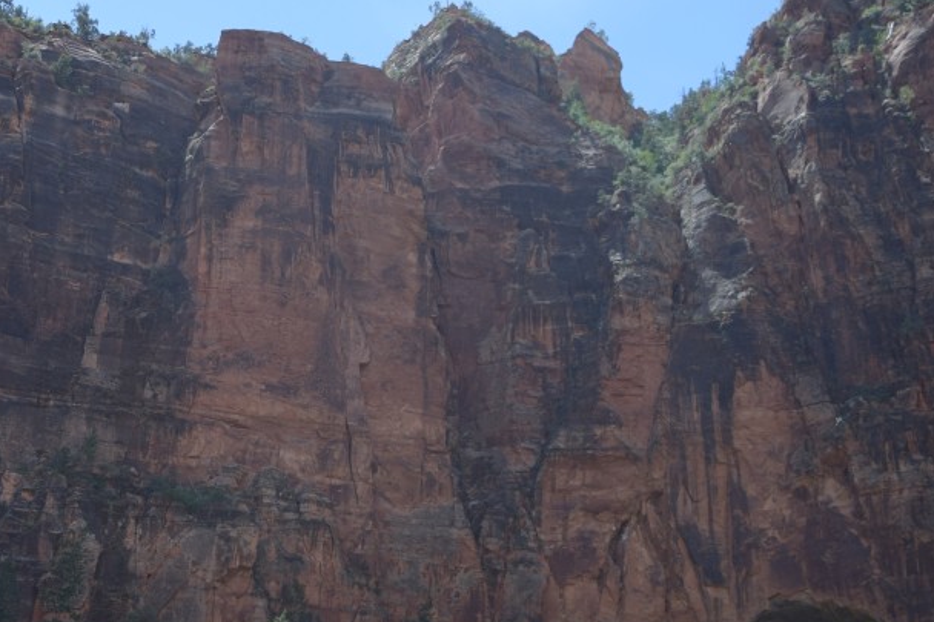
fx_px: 1556
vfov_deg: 22.6
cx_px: 210
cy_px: 369
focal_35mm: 60
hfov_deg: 32.6
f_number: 3.5
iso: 200
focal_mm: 18
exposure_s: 1/1250
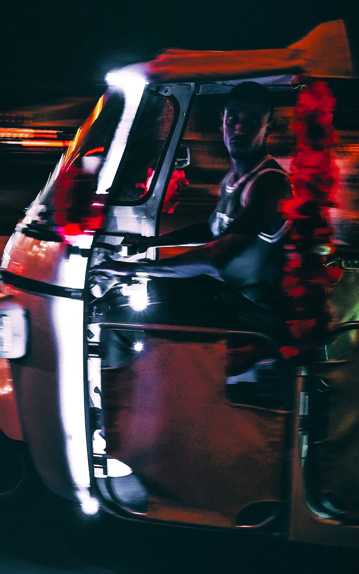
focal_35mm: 54
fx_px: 845
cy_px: 286
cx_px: 217
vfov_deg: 37.5
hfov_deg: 23.9
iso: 1600
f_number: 5.6
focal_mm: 23
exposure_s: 1/15
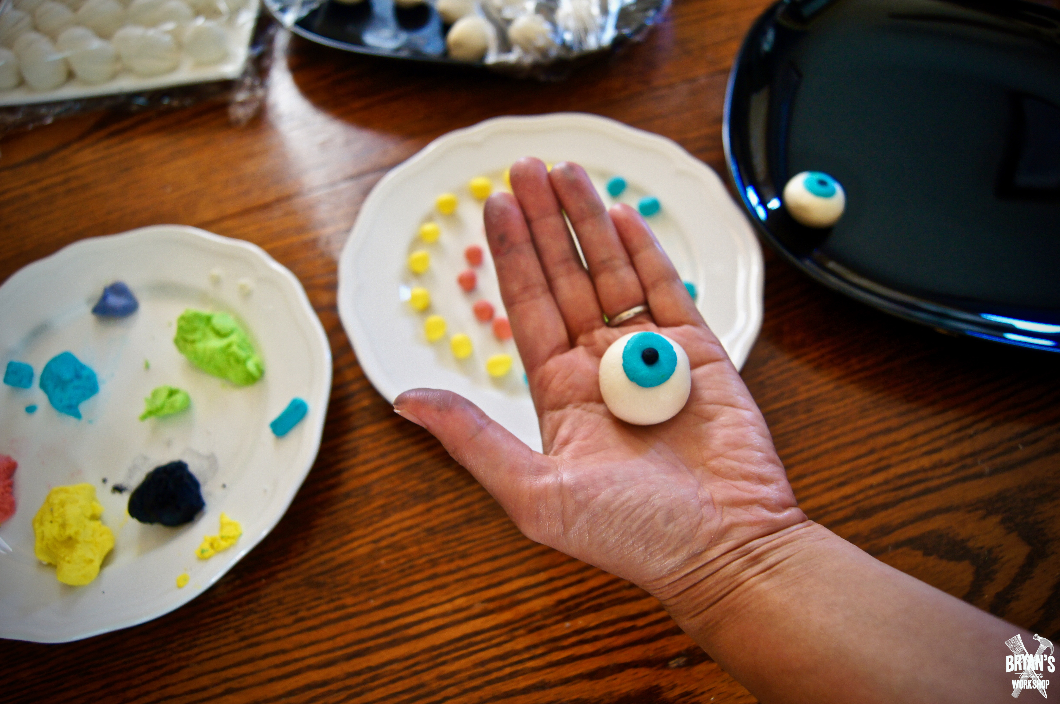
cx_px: 530
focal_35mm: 42
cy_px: 352
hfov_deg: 46.4
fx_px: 1235
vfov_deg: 31.8
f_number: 4.5
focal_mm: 28
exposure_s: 1/50
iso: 320
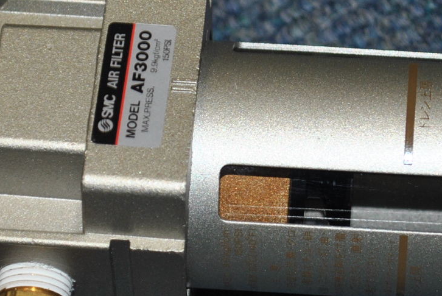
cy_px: 170
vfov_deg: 7.2
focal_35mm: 192
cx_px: 198
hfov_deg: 10.7
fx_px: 2360
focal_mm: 48
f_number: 5.3
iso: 200
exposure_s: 1/60
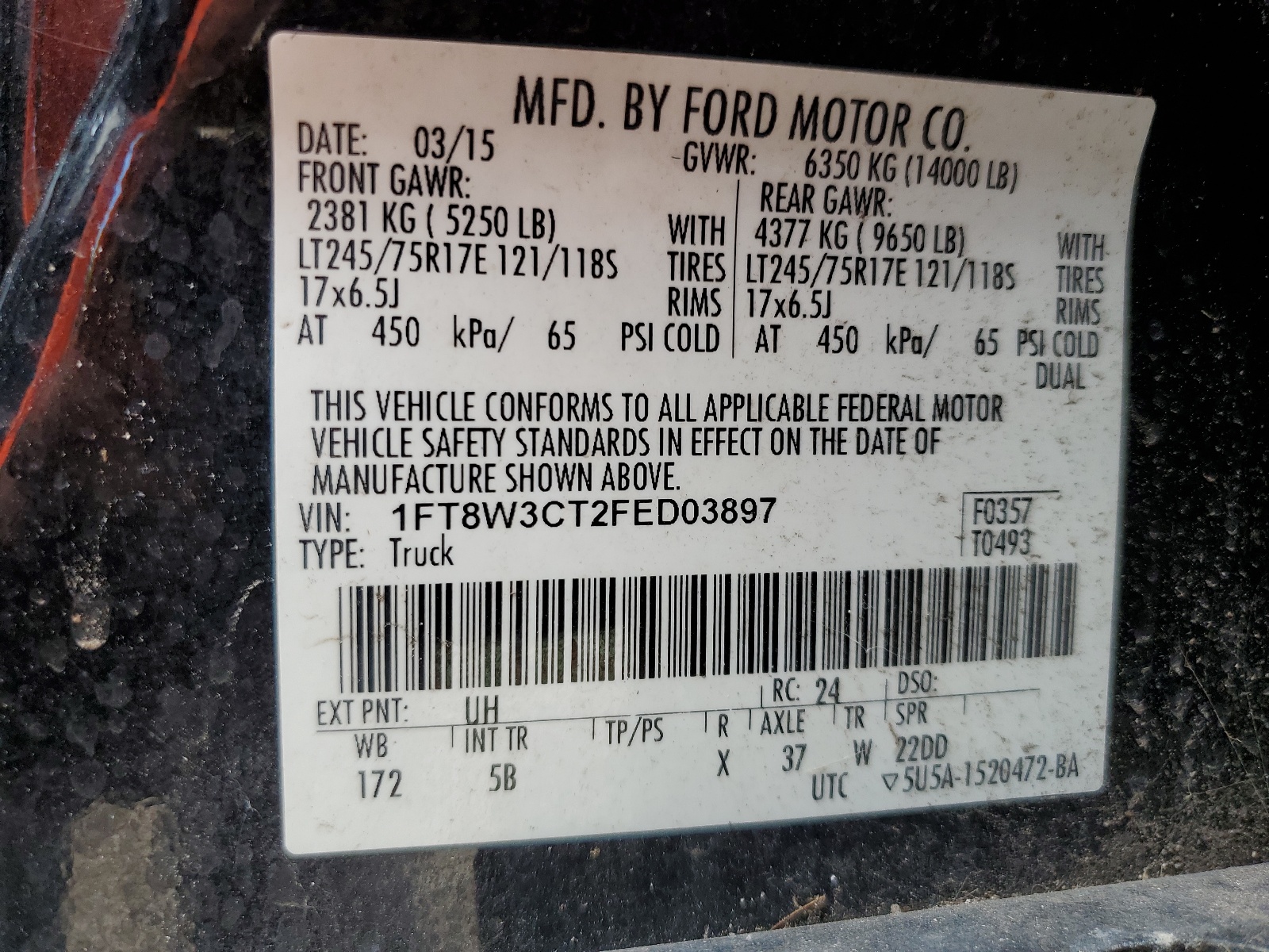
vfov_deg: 53.1
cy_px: 476
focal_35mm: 26
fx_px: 953
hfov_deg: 67.3
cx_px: 634
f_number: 1.5
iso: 50
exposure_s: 1/200
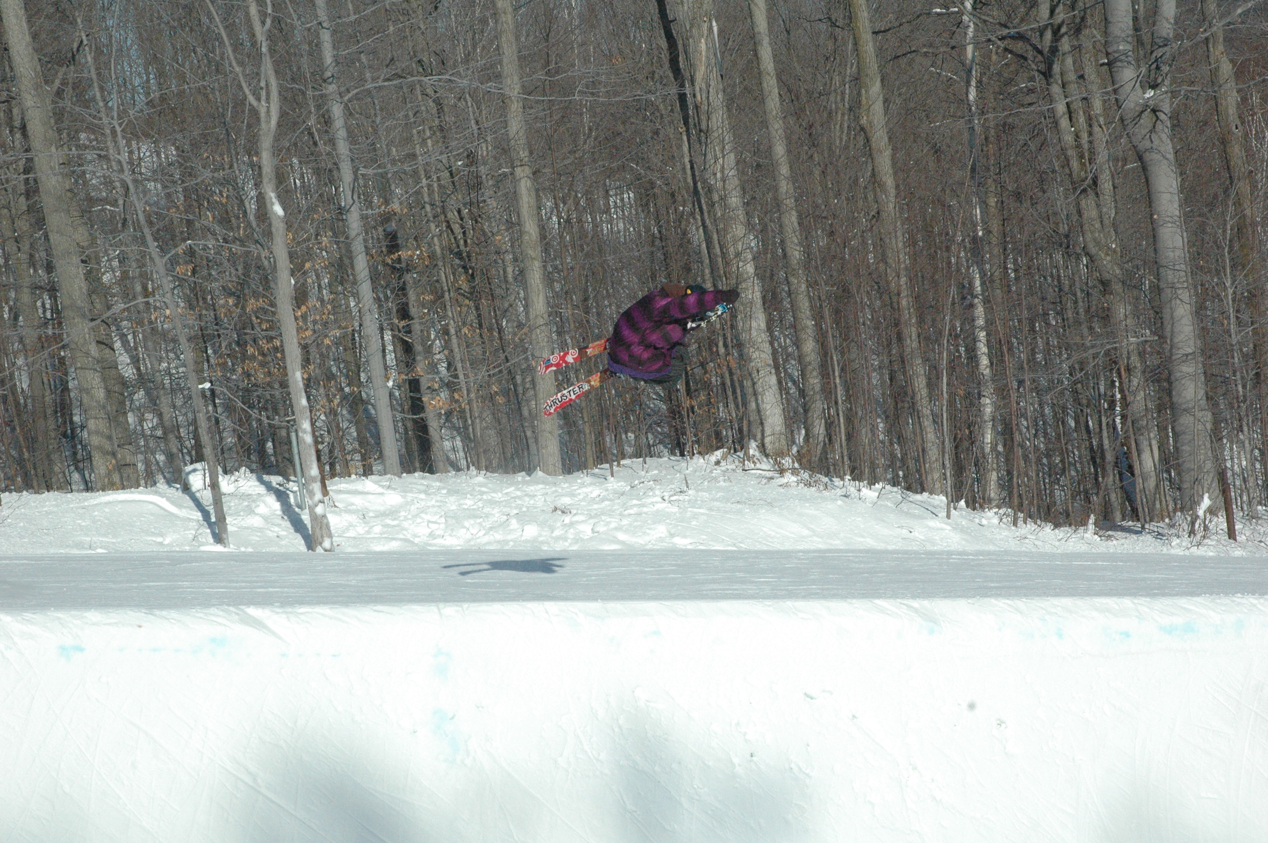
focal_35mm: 82
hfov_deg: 24.6
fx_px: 2903
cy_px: 422
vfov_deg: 16.5
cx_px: 634
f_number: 11
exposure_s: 1/3200
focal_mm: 55
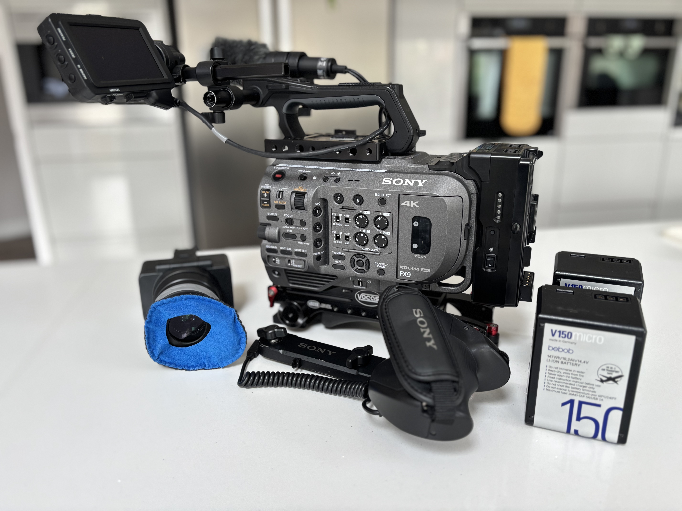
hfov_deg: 67.3
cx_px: 341
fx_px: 512
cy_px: 256
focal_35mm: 26
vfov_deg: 53.1
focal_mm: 5.96
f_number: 1.6
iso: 160
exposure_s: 1/60
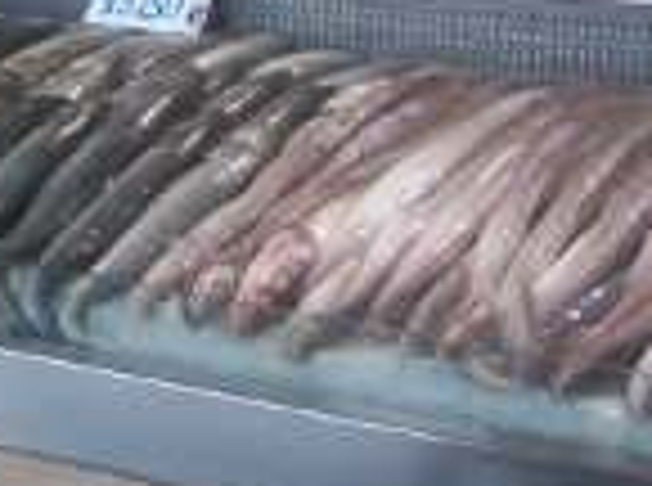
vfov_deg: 9.2
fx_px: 2912
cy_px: -310
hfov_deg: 12.6
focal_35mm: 155
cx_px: 4
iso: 80
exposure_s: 1/80
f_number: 3.1
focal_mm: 6.3
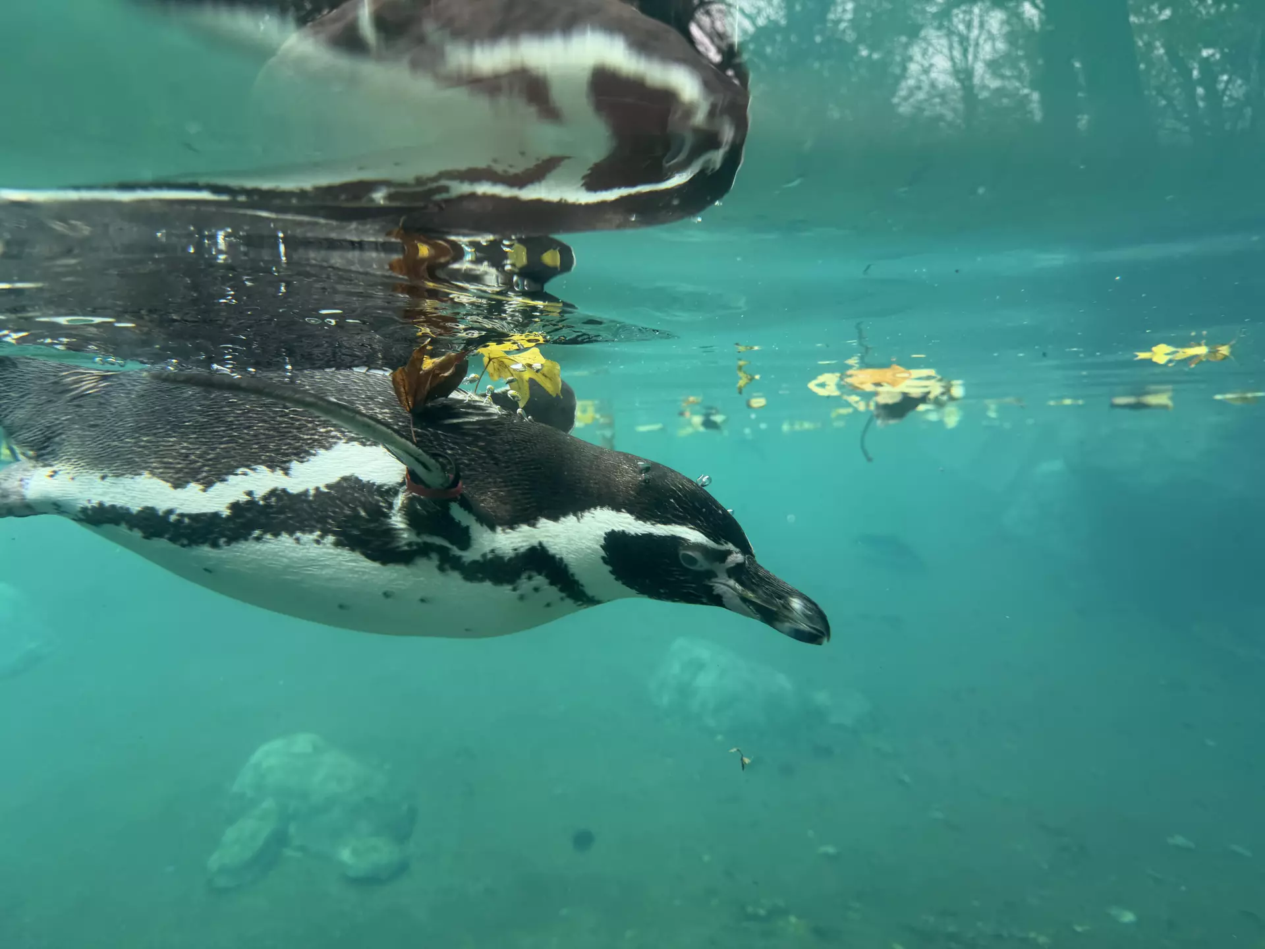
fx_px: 877
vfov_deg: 56.8
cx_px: 632
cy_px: 474
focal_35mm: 24
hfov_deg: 71.6
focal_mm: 6.76
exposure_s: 1/249
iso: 64
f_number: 1.78
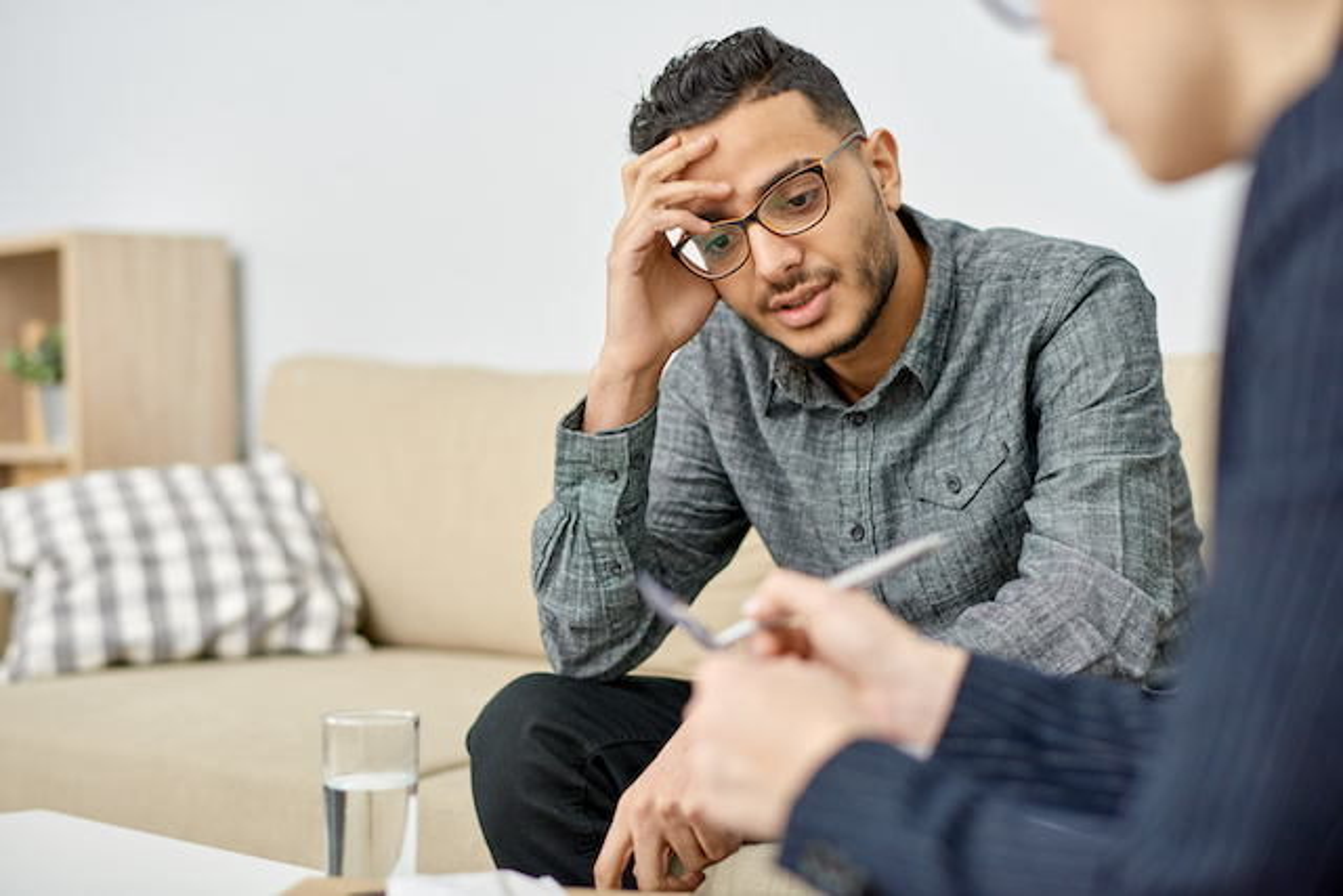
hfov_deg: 34.5
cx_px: 672
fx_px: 2164
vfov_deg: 23.4
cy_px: 448
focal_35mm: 58
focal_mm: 58
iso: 500
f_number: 2.2
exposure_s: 1/160
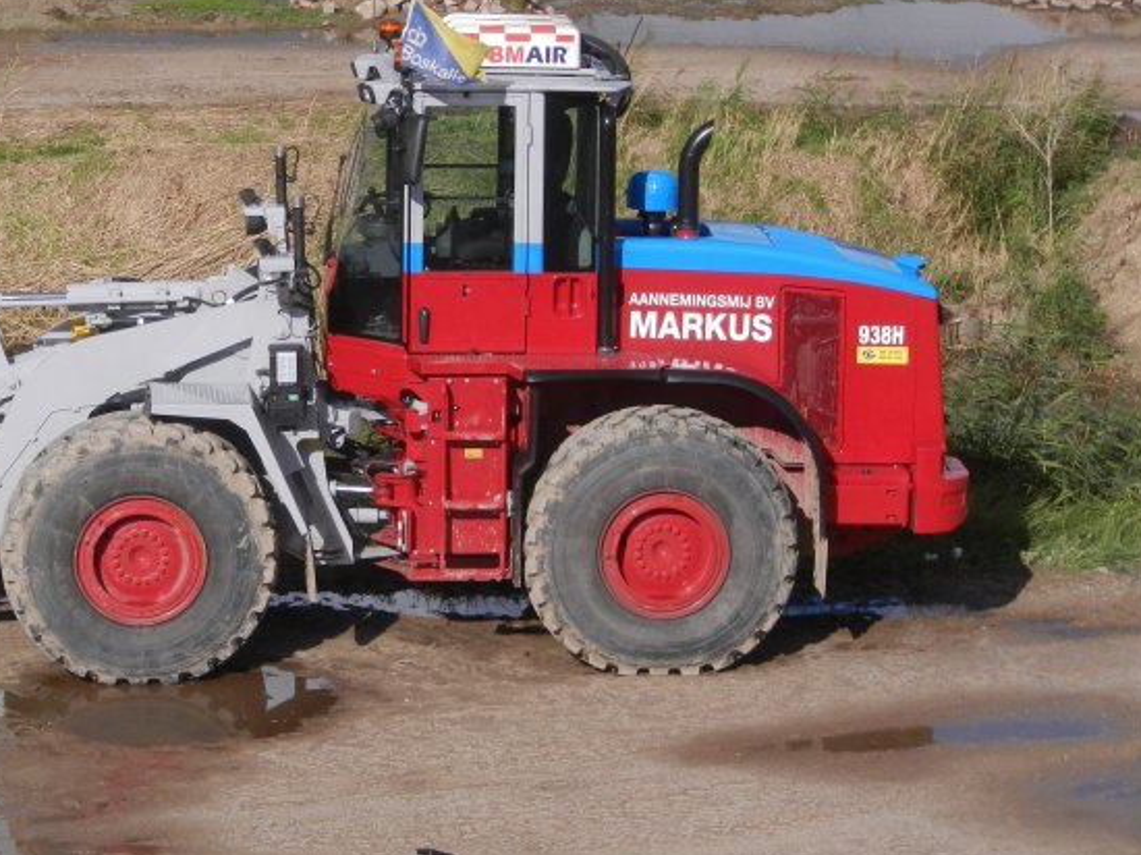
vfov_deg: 8.3
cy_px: 361
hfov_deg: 11.0
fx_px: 5898
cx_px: 336
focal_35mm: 179
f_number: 5.1
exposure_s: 1/1250
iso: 160
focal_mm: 22.2
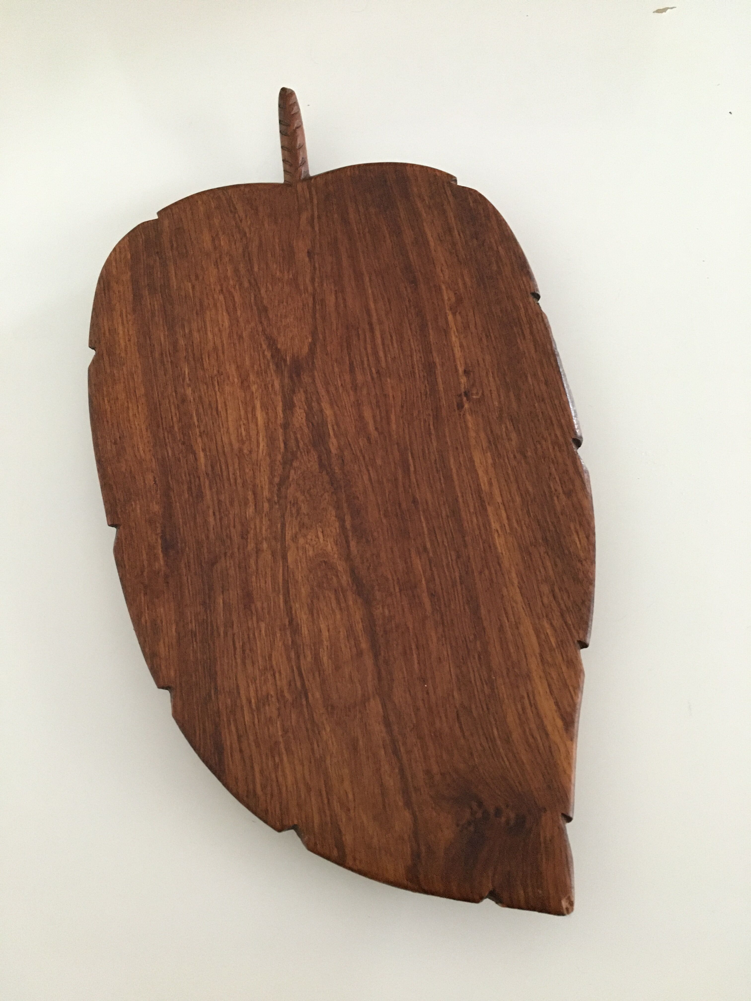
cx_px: 376
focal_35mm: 29
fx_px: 839
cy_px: 500
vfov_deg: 61.7
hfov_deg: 48.2
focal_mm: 4.15
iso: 320
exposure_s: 1/17
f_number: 2.2
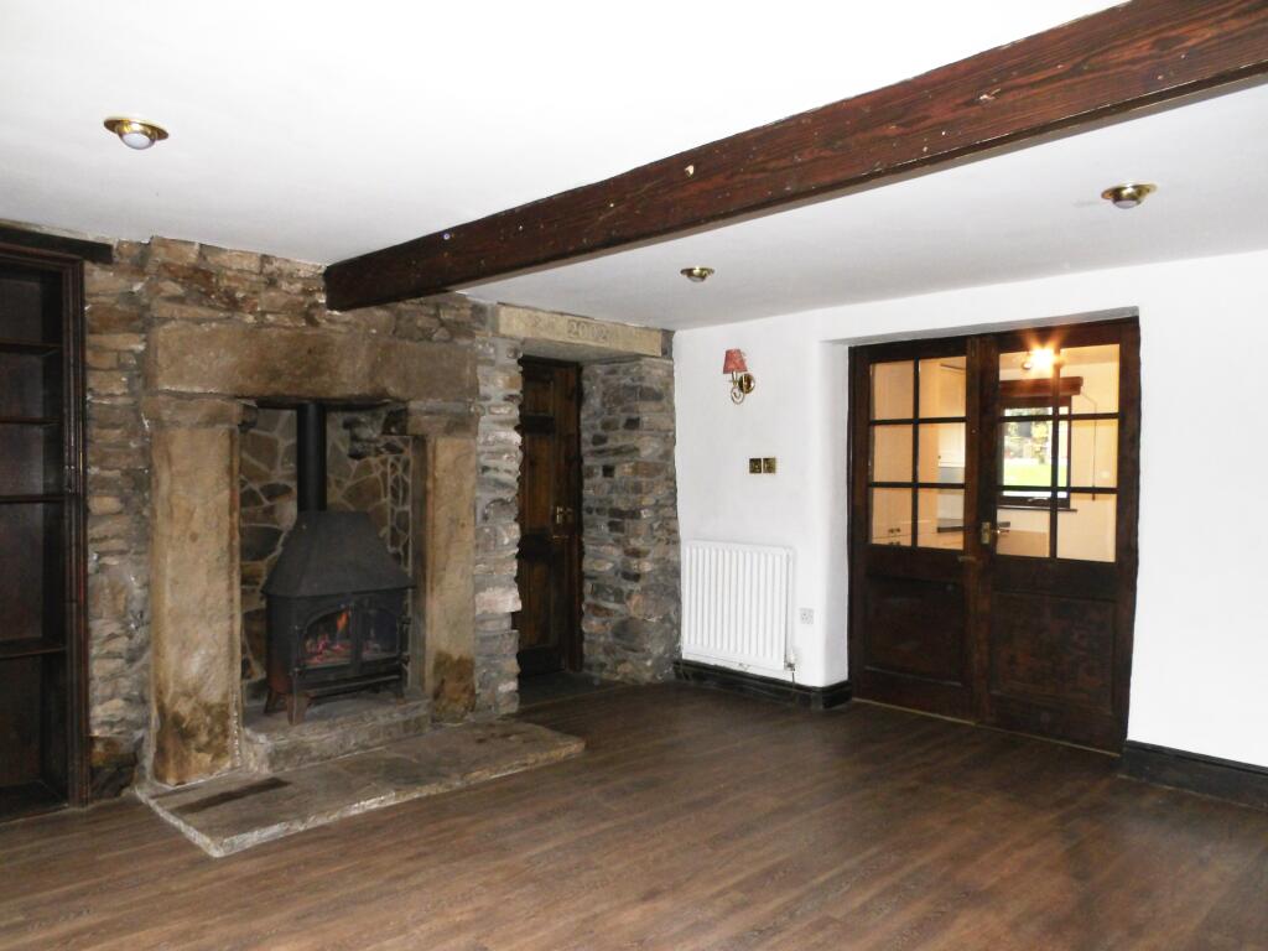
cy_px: 476
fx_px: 879
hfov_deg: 71.6
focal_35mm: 24
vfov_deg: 56.8
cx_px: 634
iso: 250
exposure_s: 1/15
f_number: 4.1
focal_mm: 4.3
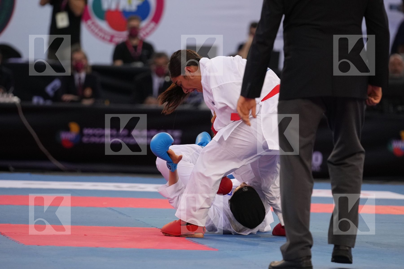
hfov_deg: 6.9
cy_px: 134
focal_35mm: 300
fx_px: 3366
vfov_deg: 4.6
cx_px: 202
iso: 2000
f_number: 2.8
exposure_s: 1/1000
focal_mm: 200
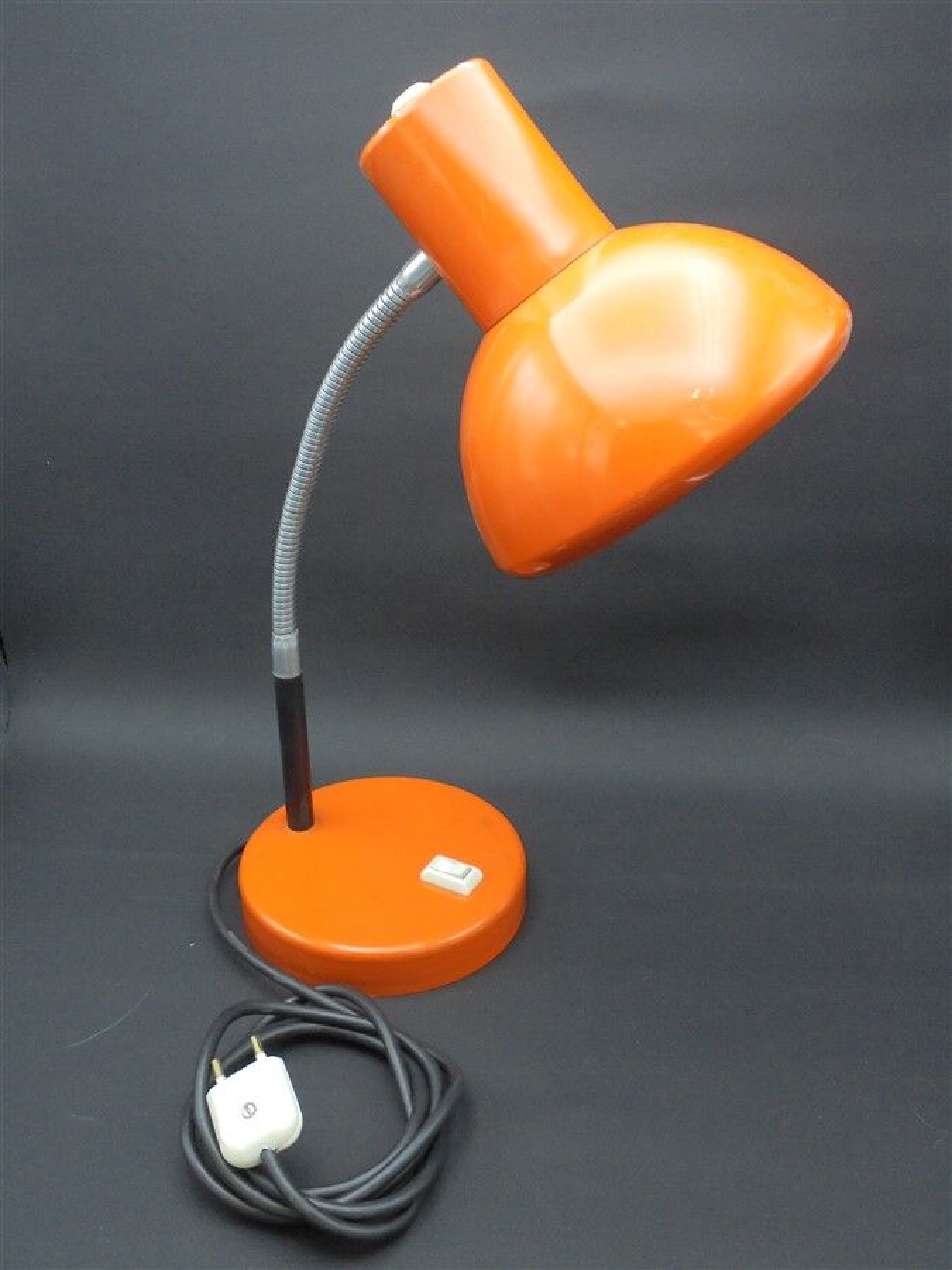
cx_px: 476
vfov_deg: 54.0
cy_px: 635
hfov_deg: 41.8
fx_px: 1247
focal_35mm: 34
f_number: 4
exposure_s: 1/30
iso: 250
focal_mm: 6.1
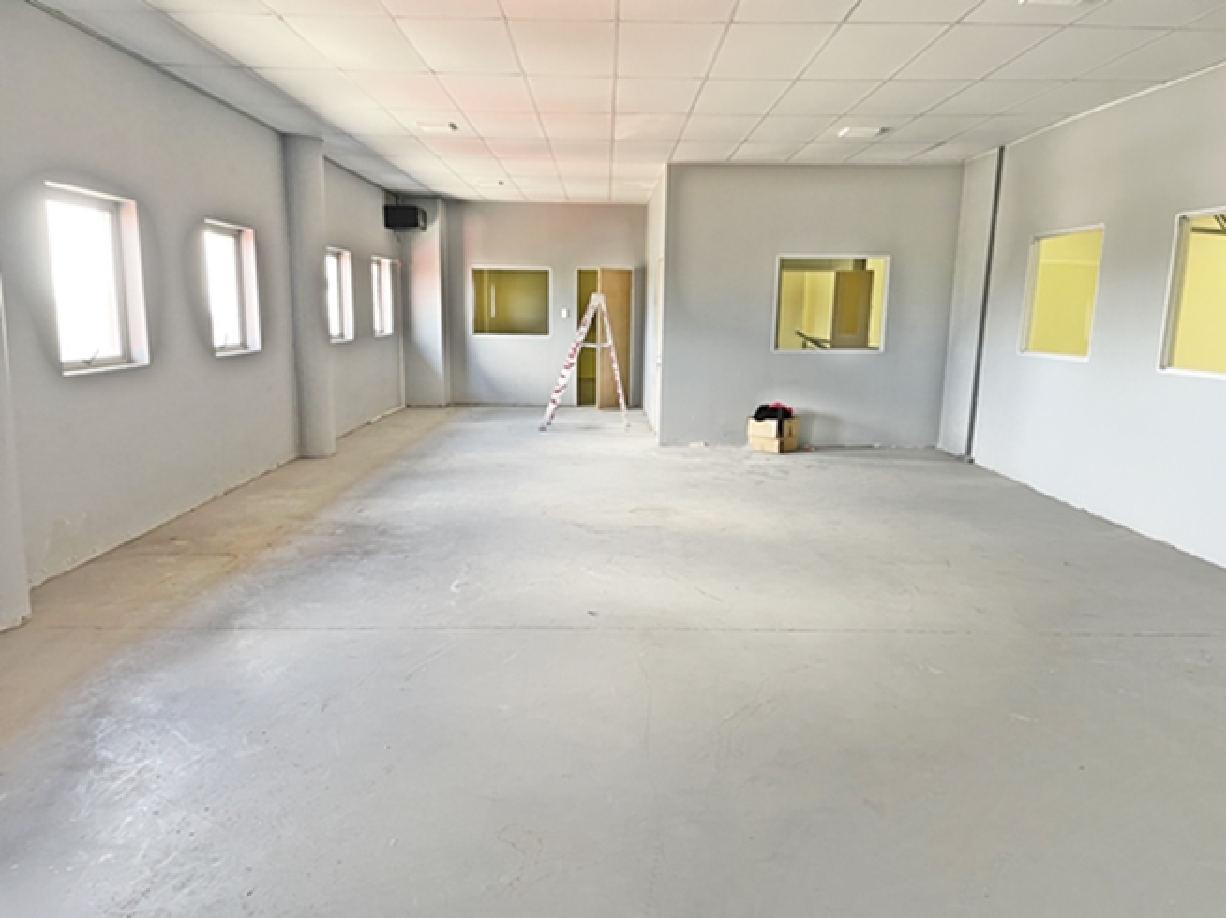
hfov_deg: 67.3
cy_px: 459
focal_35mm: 26
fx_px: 921
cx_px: 613
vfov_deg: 53.0
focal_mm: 4.2
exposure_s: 1/86
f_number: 1.6
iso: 125
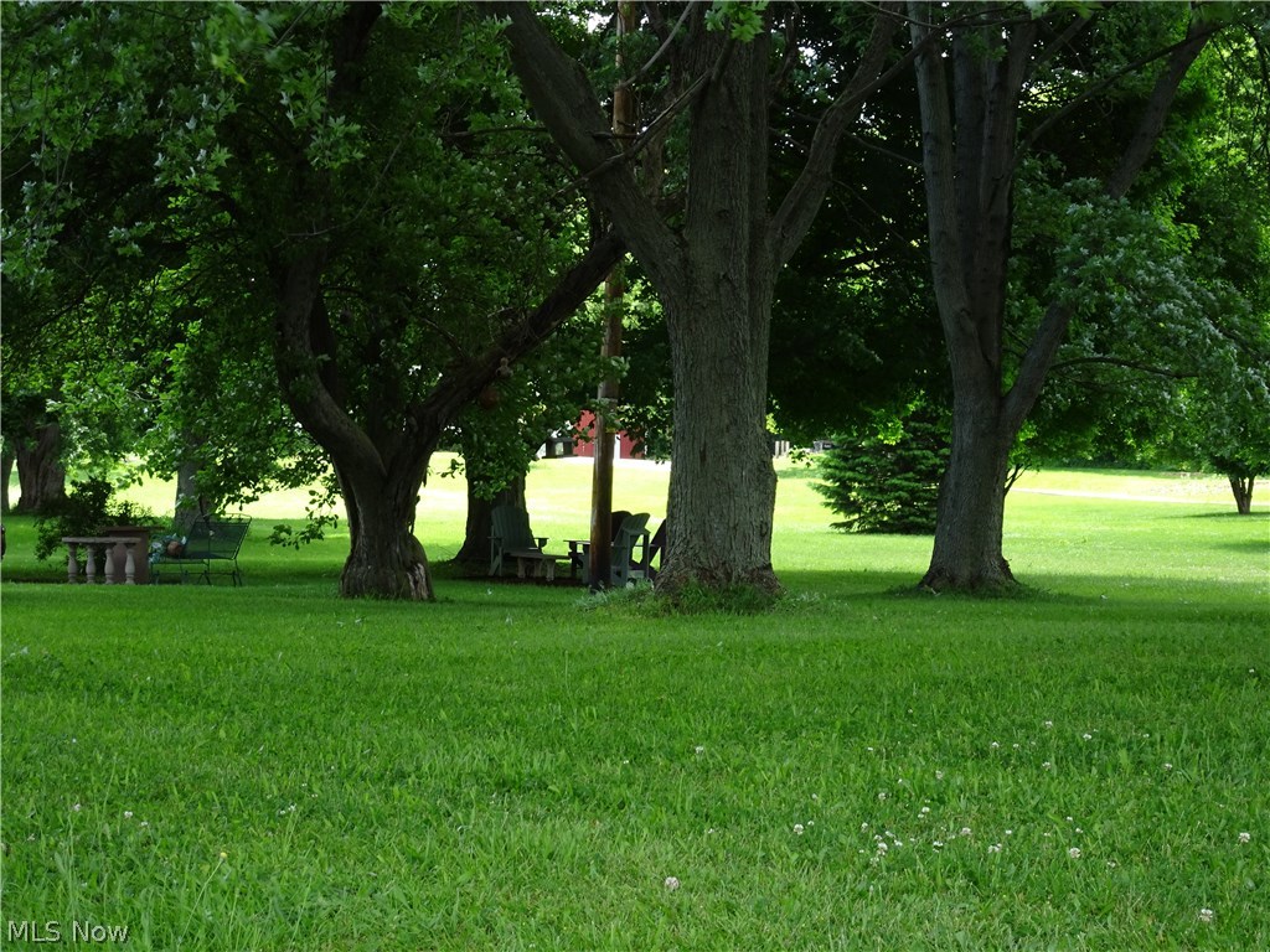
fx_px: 2935
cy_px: 476
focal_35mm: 80
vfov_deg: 18.4
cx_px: 635
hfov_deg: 24.4
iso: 80
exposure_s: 1/80
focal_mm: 13.69
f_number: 5
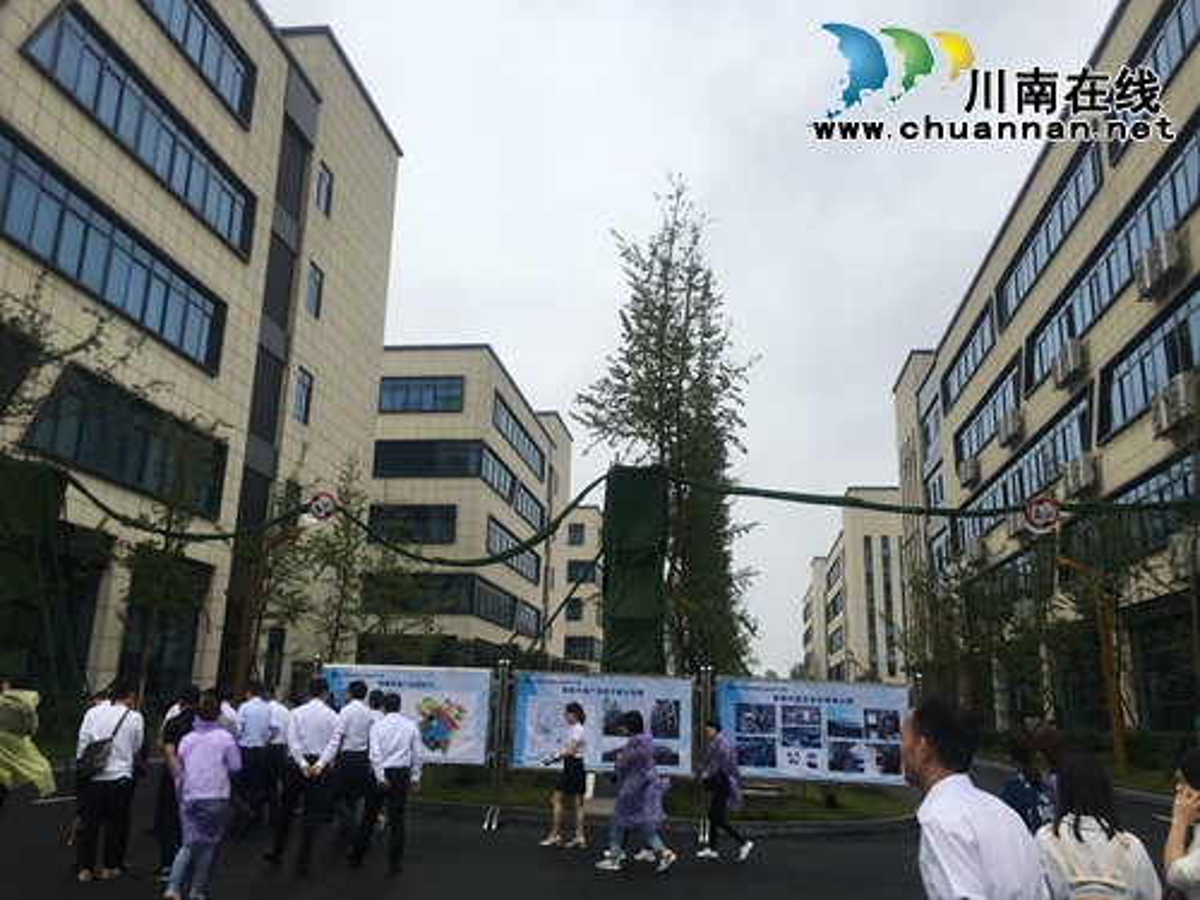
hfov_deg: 61.7
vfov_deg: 48.2
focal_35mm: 29
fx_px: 1005
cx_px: 600
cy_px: 450
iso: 25
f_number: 2.2
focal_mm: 4.15
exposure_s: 1/455
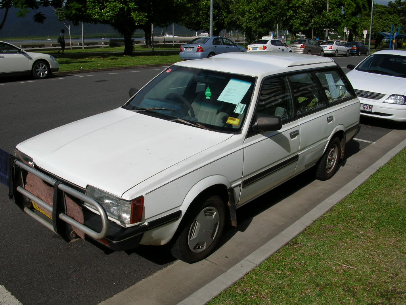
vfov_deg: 40.7
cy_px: 152
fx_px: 411
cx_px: 203
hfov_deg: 52.6
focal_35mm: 35
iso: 50
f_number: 5.6
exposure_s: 1/744
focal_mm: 5.8
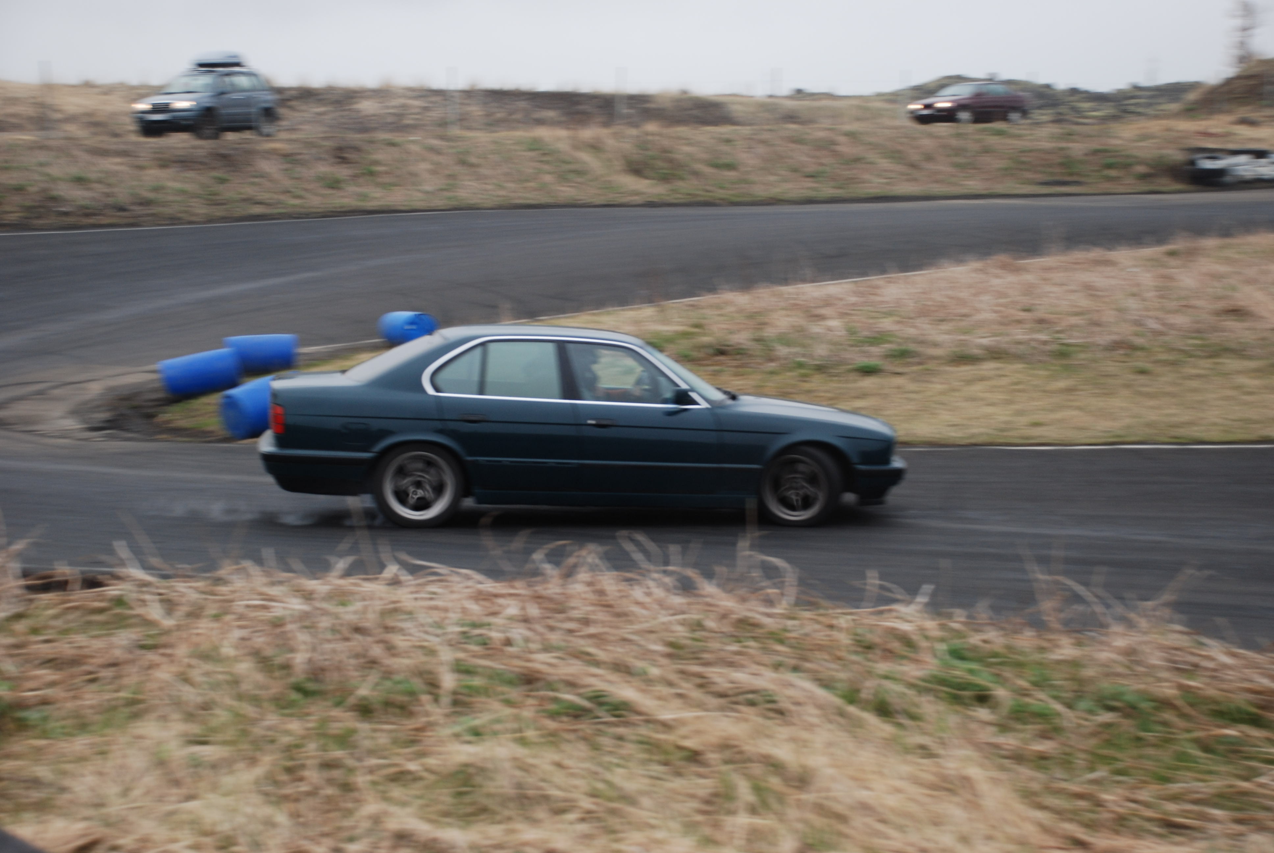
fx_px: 2126
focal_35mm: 60
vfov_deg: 22.7
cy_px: 426
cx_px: 637
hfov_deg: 33.4
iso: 200
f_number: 4.5
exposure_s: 1/60
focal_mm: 40
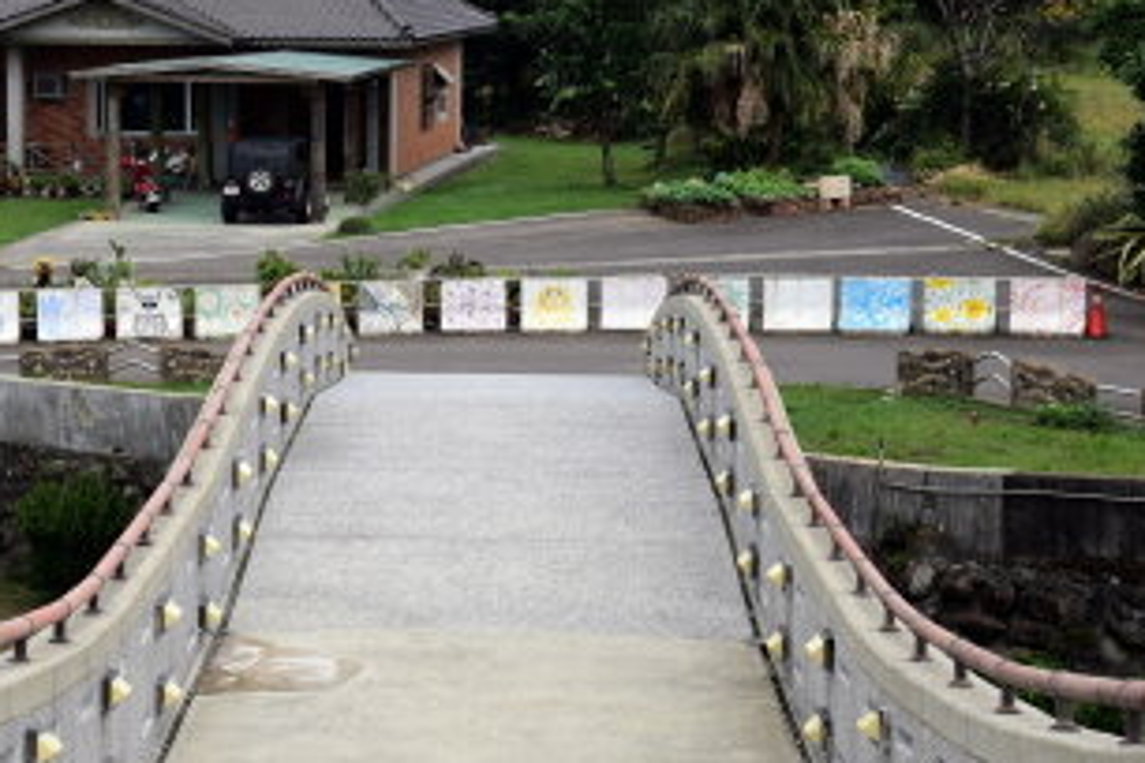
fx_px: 2767
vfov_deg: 15.7
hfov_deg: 23.2
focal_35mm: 87
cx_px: 318
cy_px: 303
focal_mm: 52
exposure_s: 1/100
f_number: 7.1
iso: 100
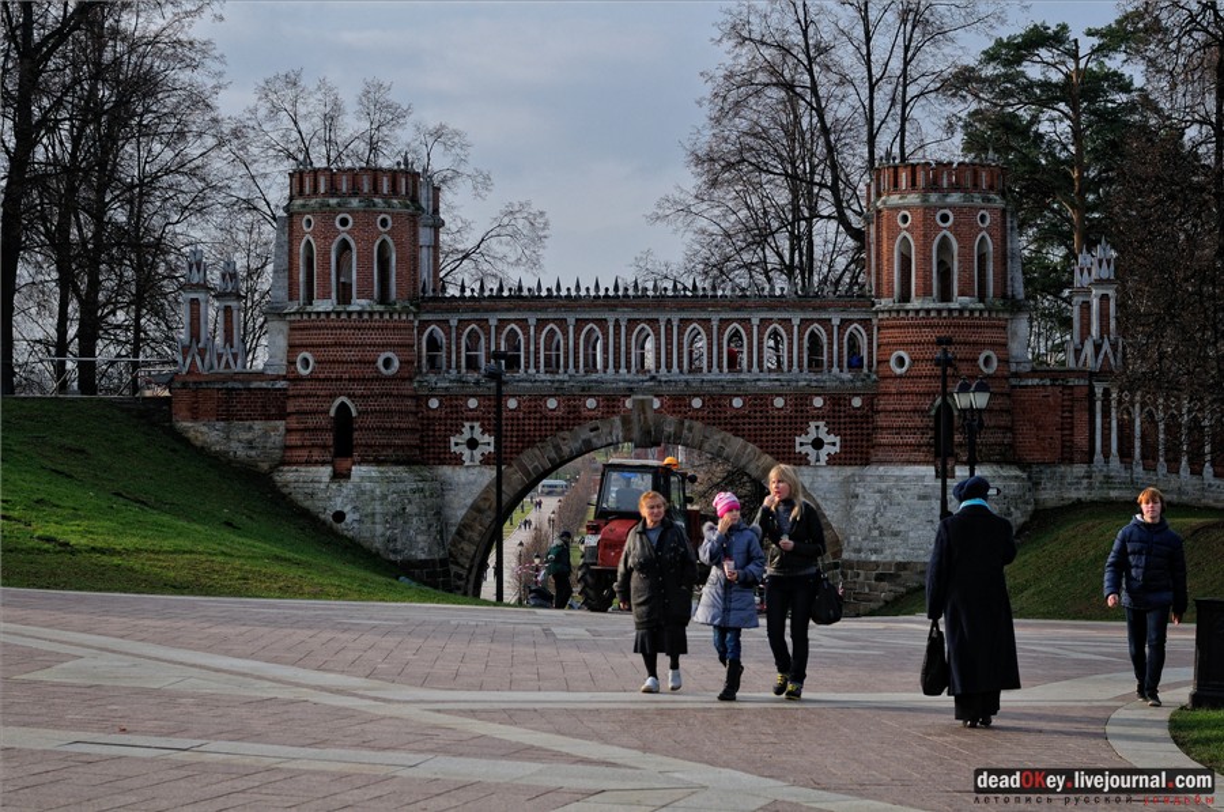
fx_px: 2546
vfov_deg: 18.1
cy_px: 406
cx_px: 612
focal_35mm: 75
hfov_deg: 27.0
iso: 200
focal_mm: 50
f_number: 5
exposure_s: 1/800
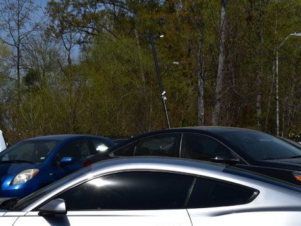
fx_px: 870
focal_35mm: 100
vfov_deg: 14.6
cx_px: 131
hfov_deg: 19.6
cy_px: 210
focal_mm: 31
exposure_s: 1/800
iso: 200
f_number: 13
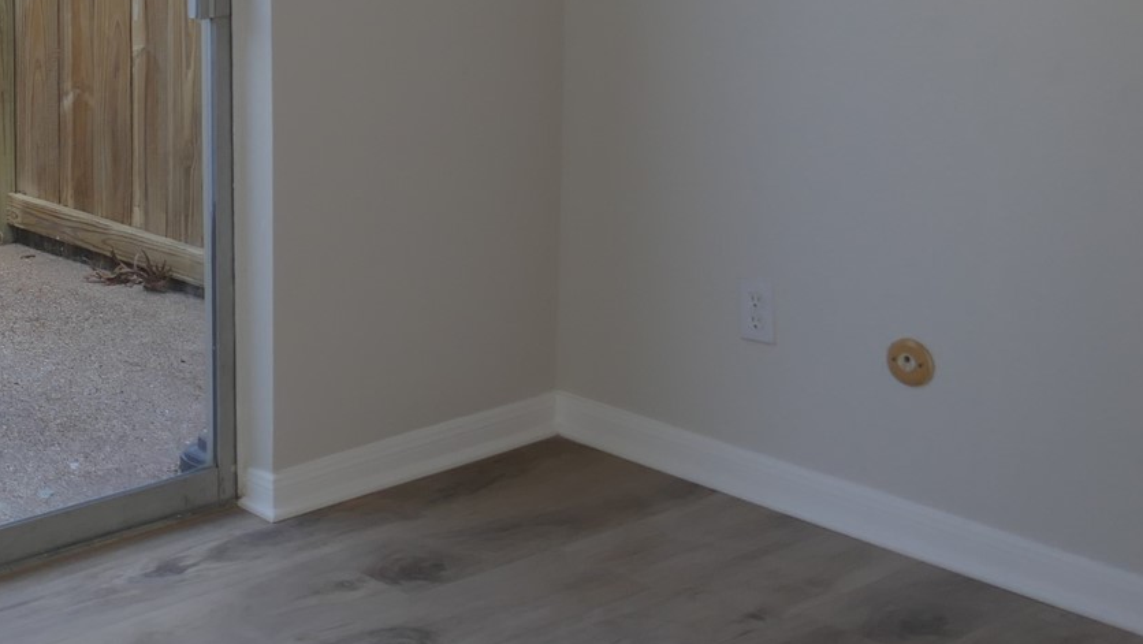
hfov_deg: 27.1
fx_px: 2062
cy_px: -155
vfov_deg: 16.9
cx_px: -252
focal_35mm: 68
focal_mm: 9.1
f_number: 2.8
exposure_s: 1/200
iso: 125
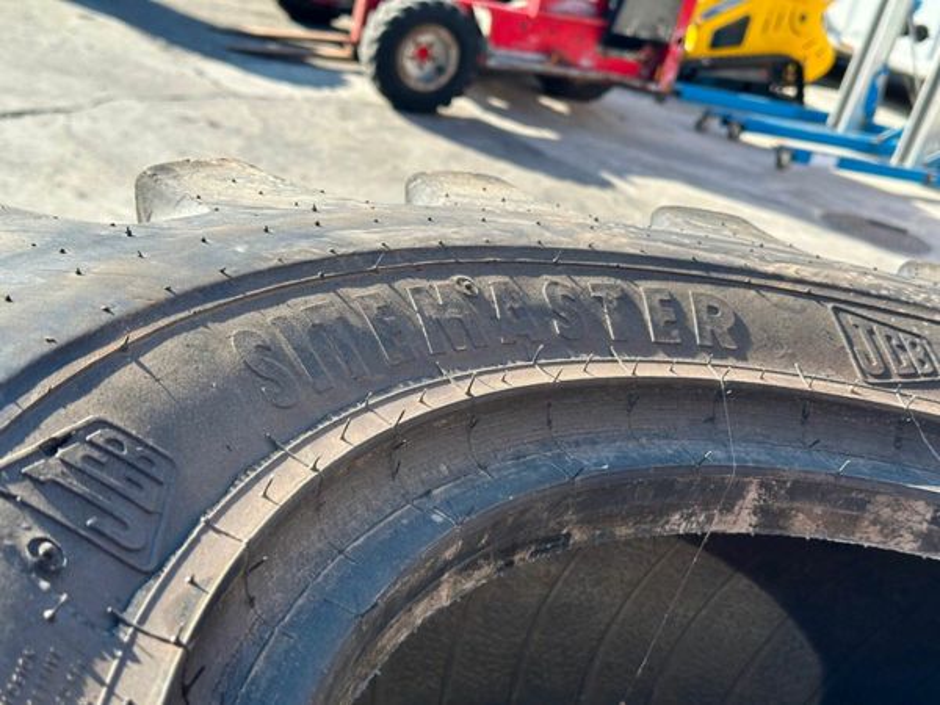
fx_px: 1303
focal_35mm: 48
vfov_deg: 30.3
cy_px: 352
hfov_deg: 39.7
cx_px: 470
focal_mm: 6.86
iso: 64
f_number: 1.78
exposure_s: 1/1030
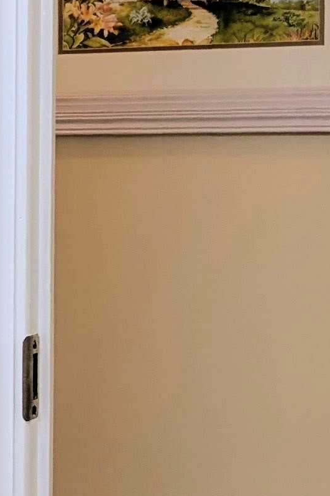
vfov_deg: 16.0
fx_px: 1761
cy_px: 224
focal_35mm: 128
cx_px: -539
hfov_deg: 9.2
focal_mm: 6.9
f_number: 1.68
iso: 37
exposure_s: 1/120
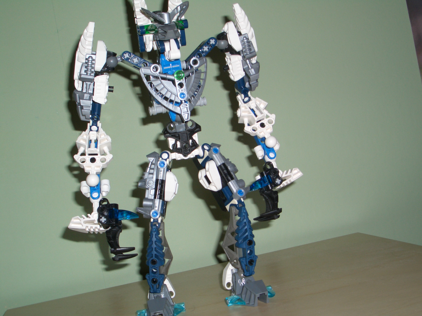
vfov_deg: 29.7
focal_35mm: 49
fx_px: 597
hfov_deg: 38.9
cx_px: 211
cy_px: 158
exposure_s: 1/60
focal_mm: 8.2
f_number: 5
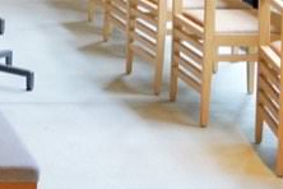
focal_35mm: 162
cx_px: -265
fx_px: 1274
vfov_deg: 8.3
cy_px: -65
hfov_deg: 11.5
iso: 640
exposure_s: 1/160
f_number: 4
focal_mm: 35.9
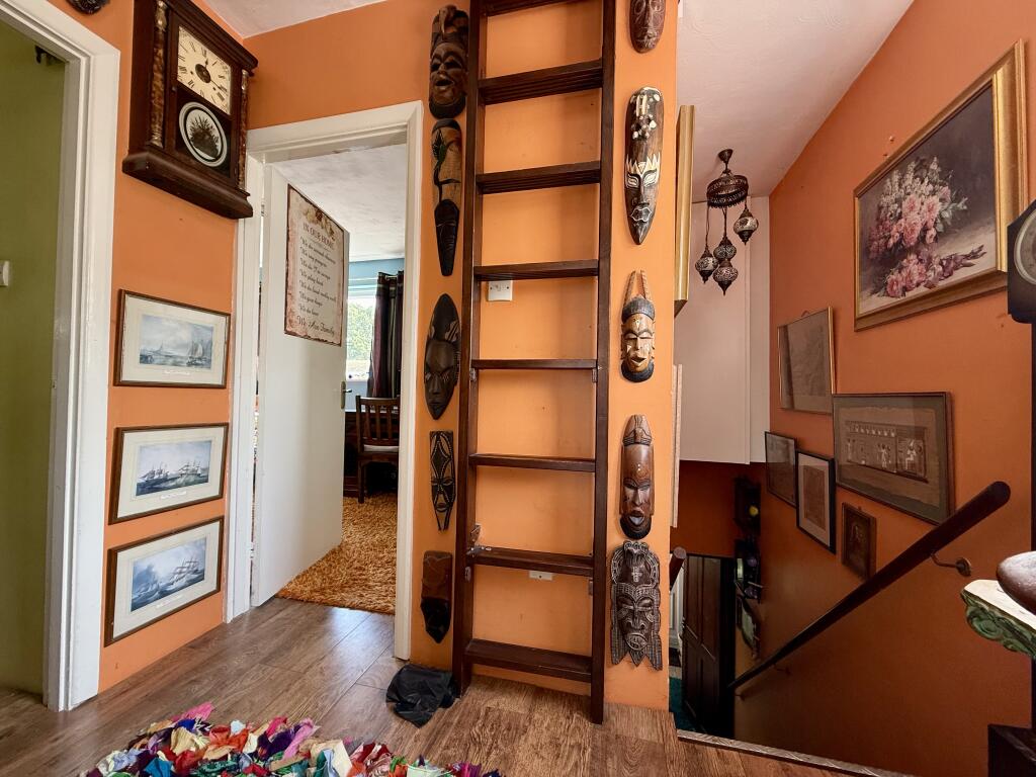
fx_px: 419
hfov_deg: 102.1
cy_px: 388
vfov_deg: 85.7
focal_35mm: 14
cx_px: 518
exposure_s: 1/99
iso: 200
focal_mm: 2.22
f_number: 2.2
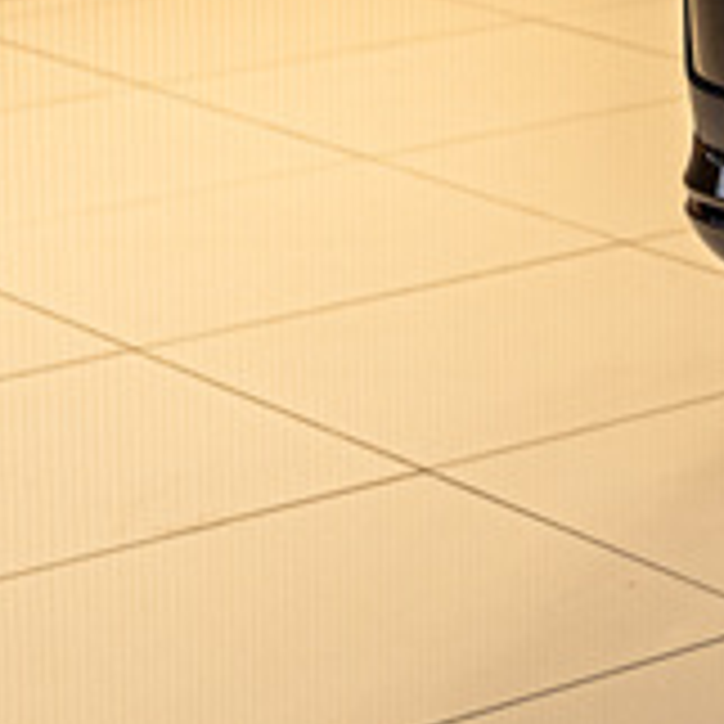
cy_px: -481
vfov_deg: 9.9
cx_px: 1814
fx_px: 4015
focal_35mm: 170
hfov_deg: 9.1
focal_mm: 31.5
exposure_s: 1/125
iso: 500
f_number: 4
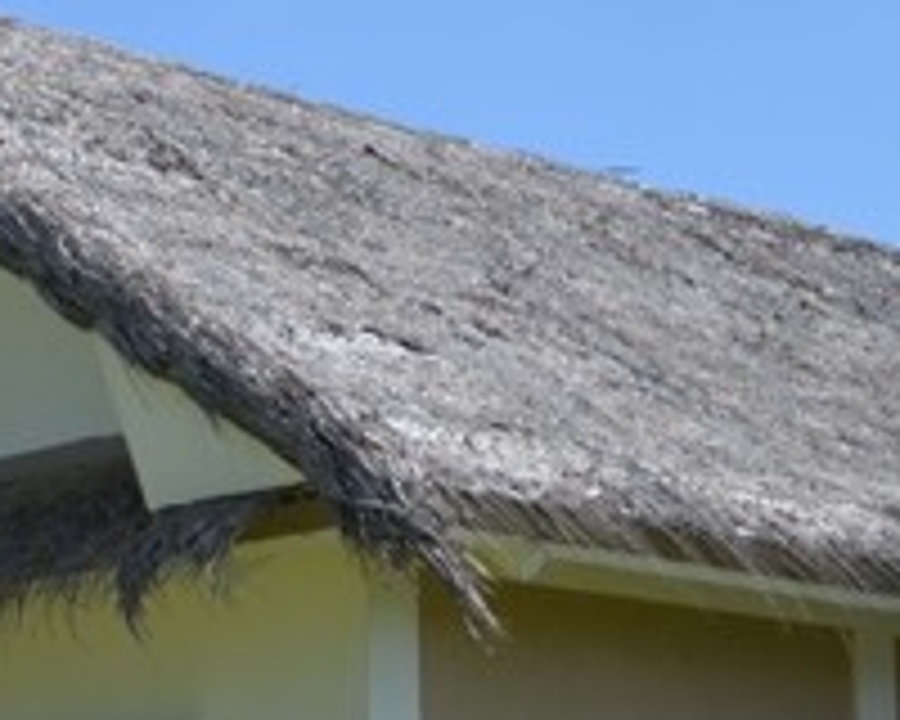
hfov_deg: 14.2
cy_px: 788
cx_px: -778
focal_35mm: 118
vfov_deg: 12.8
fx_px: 3140
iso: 100
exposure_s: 1/250
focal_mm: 21
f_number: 8
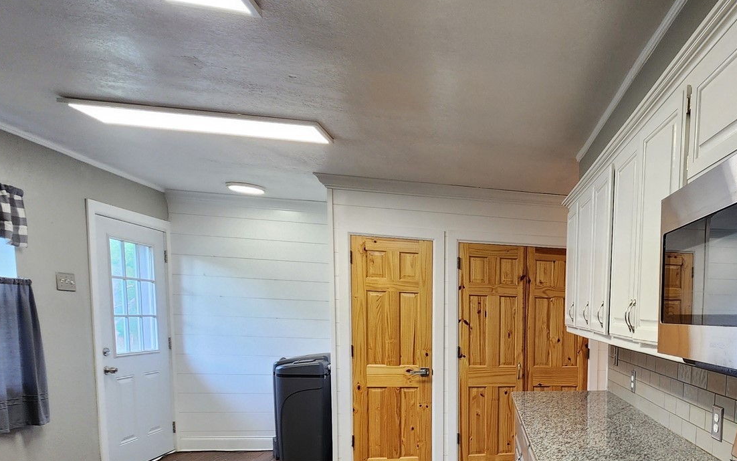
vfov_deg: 48.2
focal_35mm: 24
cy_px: 371
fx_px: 482
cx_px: 611
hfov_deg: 66.4
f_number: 2.2
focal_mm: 2.2
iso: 160
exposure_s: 1/60
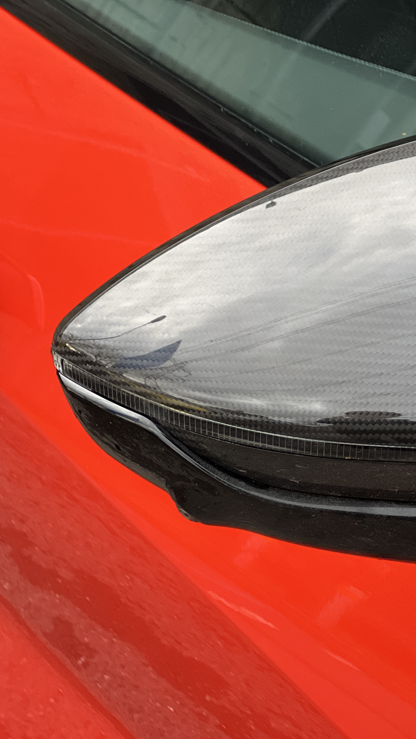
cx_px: 387
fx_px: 2196
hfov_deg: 10.8
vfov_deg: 19.1
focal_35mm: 112
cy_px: 370
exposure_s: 1/121
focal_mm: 9
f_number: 2.8
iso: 250
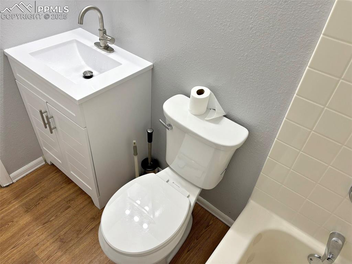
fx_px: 264
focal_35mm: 26
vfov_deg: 53.0
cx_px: 176
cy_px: 132
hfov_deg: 67.3
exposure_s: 1/120
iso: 125
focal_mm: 5.96
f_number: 1.6
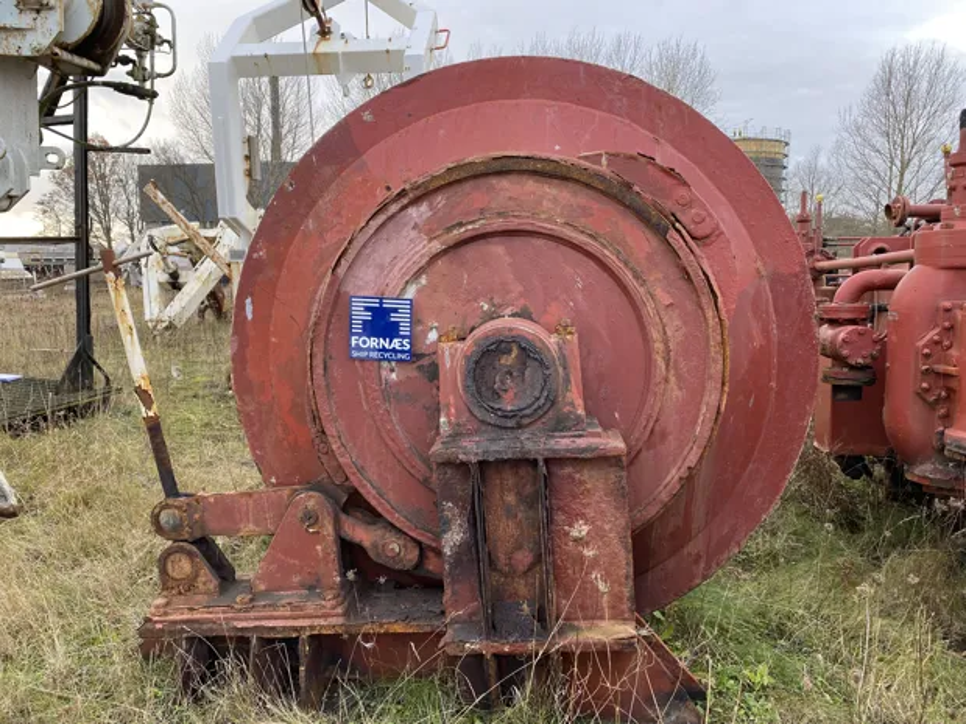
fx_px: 726
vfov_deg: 53.1
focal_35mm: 26
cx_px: 483
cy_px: 362
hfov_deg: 67.3
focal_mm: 4.25
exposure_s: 1/122
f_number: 1.8
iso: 50
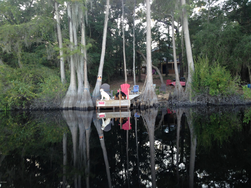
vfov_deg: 42.9
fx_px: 239
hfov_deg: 55.4
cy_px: 94
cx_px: 126
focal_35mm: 33
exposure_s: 1/40
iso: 50
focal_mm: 4.12
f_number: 2.4
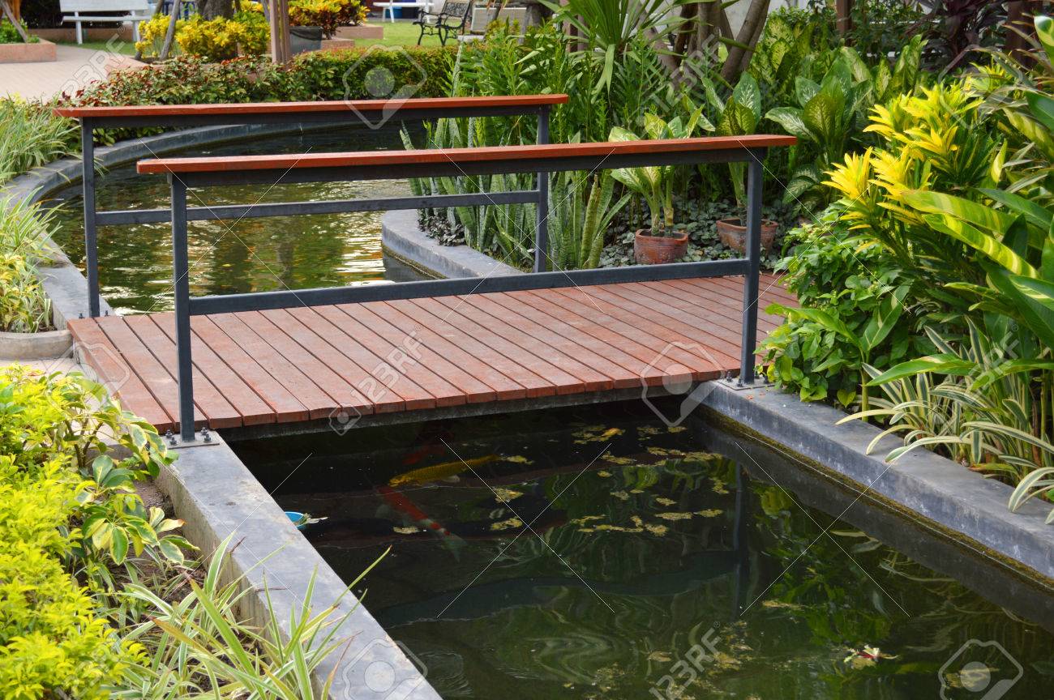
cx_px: 527
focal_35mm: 54
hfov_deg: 36.9
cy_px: 350
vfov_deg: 25.0
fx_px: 1579
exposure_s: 1/40
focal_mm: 36
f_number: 5
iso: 100
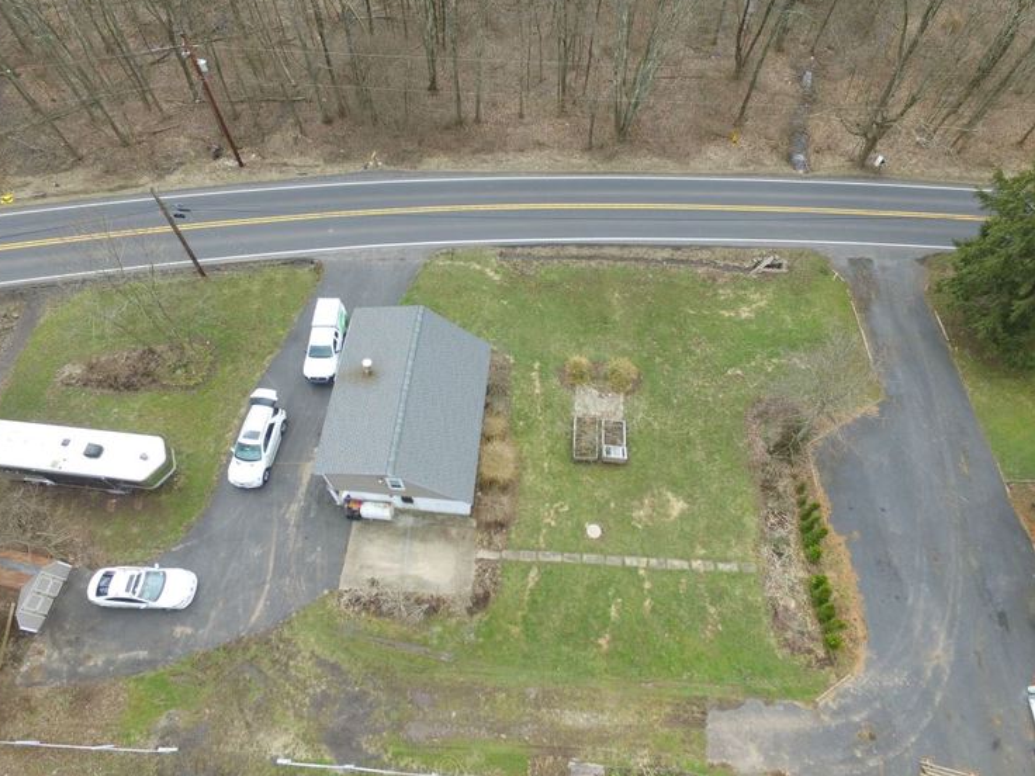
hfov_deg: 79.0
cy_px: 375
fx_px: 628
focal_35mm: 21
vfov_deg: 63.4
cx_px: 500
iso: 100
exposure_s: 1/138
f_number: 2.8
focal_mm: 3.61
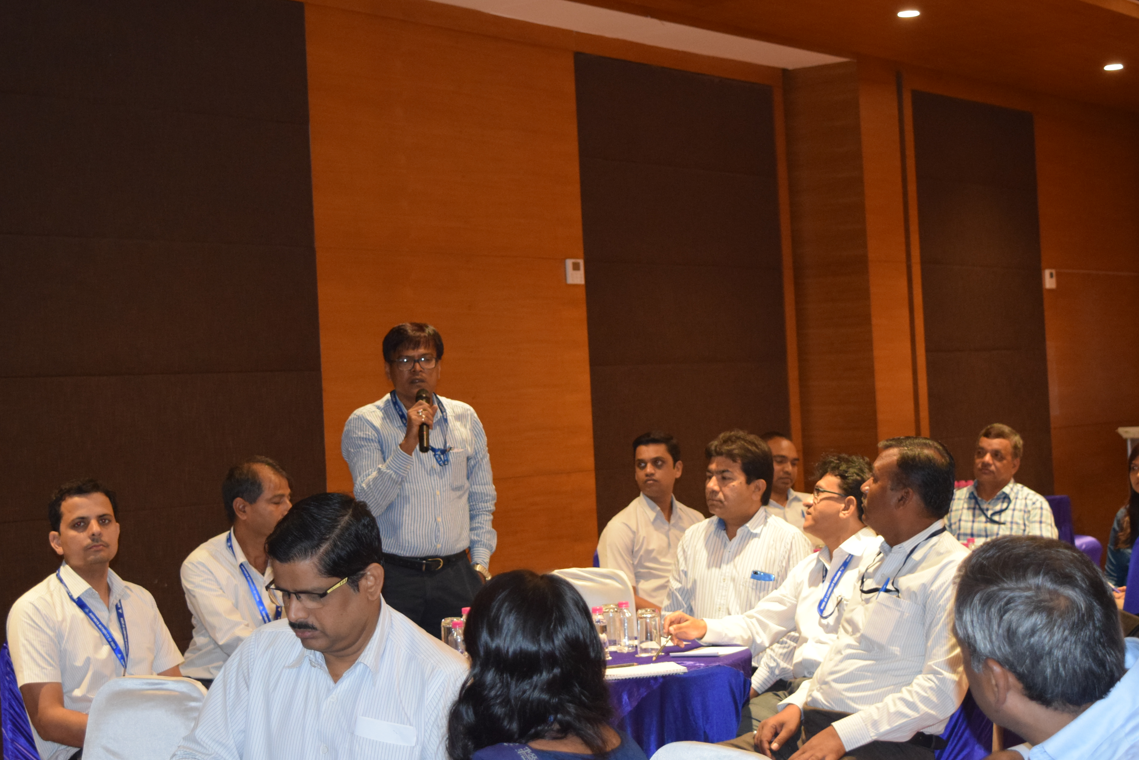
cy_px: 359
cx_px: 561
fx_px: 2089
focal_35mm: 66
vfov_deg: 20.6
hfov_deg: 30.5
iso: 2200
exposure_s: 1/60
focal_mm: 40
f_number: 5
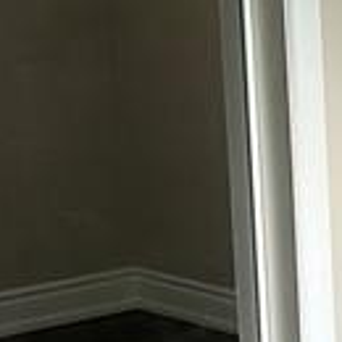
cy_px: 292
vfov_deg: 9.6
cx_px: 752
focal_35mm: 181
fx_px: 2023
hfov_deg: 8.9
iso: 125
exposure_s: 1/117
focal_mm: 5.7
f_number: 1.5
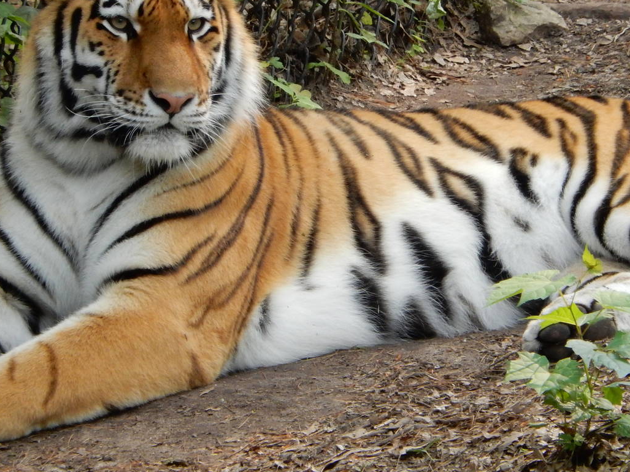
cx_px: 375
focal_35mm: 701
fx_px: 12756
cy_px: 232
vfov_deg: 2.1
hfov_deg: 2.8
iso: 400
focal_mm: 81
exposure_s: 1/60
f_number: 6.3
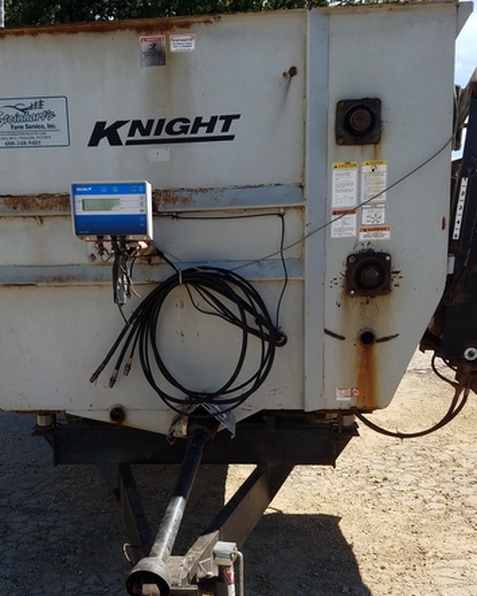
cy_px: 340
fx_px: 706
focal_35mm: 40
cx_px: 177
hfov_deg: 37.1
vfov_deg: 45.7
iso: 50
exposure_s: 1/1692
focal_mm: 4.2
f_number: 1.7
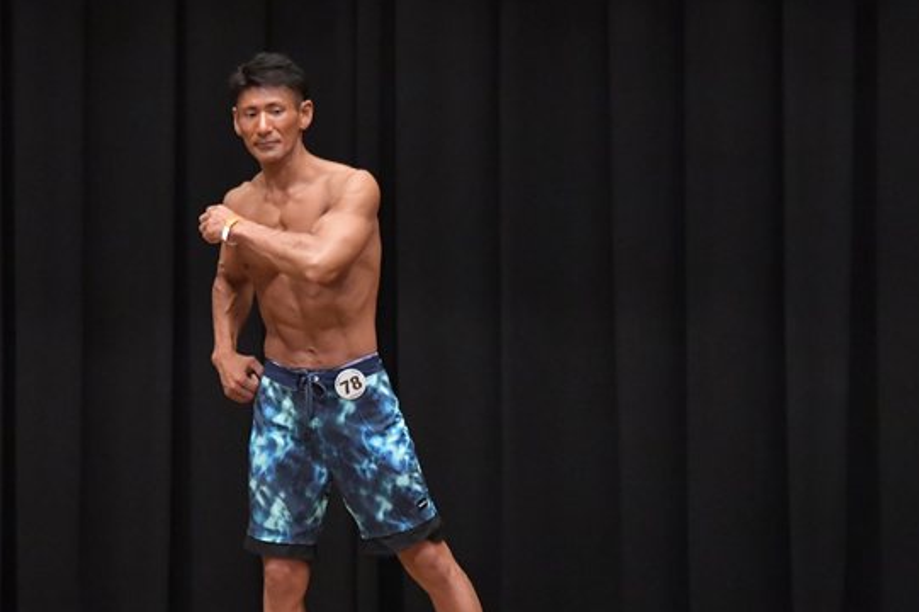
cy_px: 403
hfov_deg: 6.6
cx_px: 380
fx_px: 7934
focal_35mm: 311
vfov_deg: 4.4
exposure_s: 1/400
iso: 6400
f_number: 5.6
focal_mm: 145
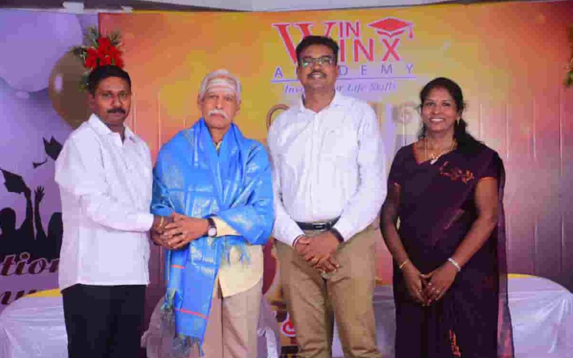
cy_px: 184
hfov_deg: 22.6
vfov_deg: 14.2
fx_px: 1437
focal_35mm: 92
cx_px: 286
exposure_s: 1/125
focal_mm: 60
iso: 125
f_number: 5
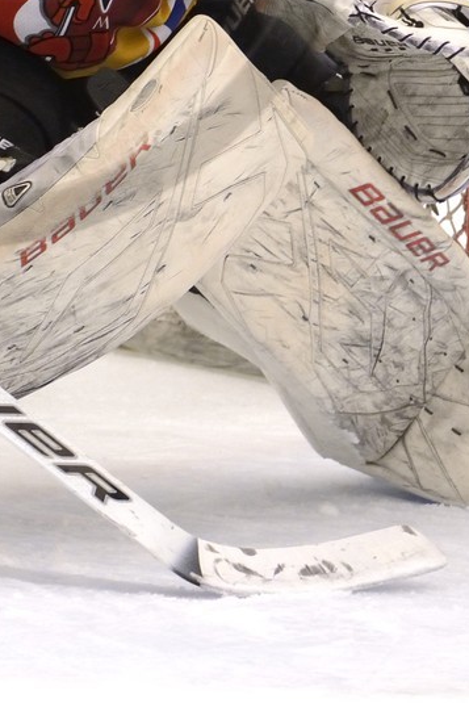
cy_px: -163
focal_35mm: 598
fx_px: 11677
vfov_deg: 3.4
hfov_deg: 2.3
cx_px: -43
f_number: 5.6
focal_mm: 200
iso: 3200
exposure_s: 1/250
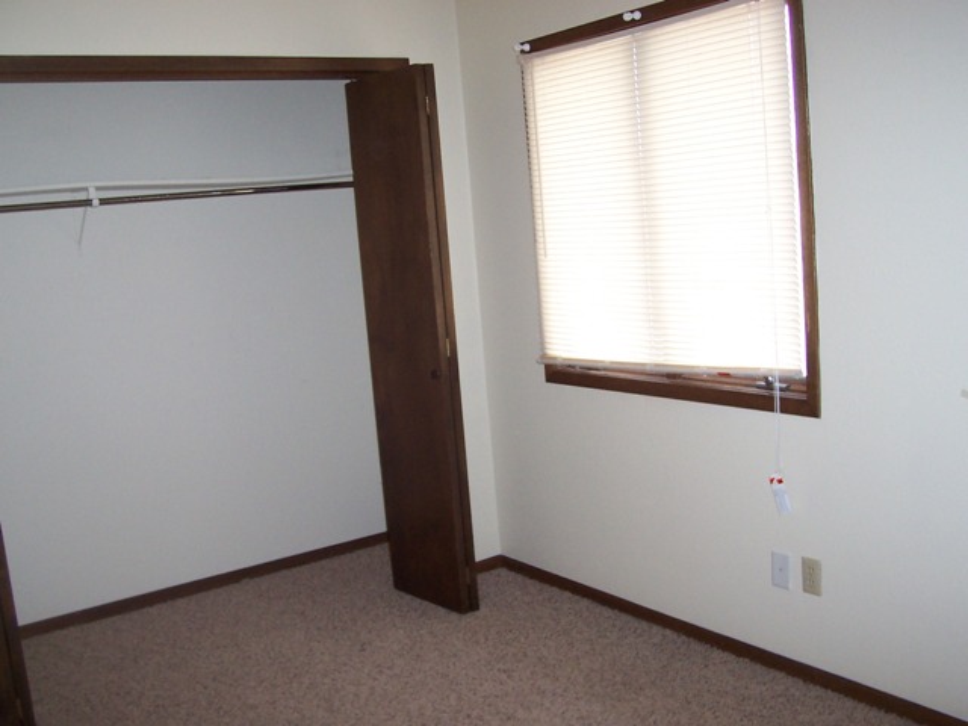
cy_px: 363
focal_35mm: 37
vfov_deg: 38.7
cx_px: 484
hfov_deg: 50.1
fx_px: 1035
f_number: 2.8
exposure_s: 1/60
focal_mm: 5.6
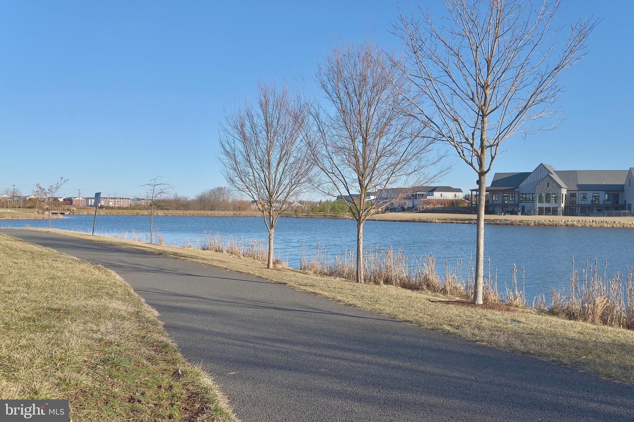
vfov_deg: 40.0
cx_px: 317
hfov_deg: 57.2
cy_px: 211
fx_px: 581
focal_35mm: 33
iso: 400
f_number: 11
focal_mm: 22
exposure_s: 1/500
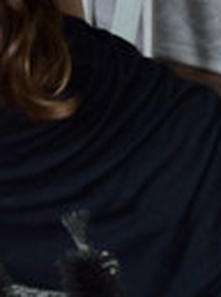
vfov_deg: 8.7
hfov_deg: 5.5
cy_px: -173
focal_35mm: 222
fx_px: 1899
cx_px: -753
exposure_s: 1/20
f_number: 8
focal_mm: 22
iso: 400
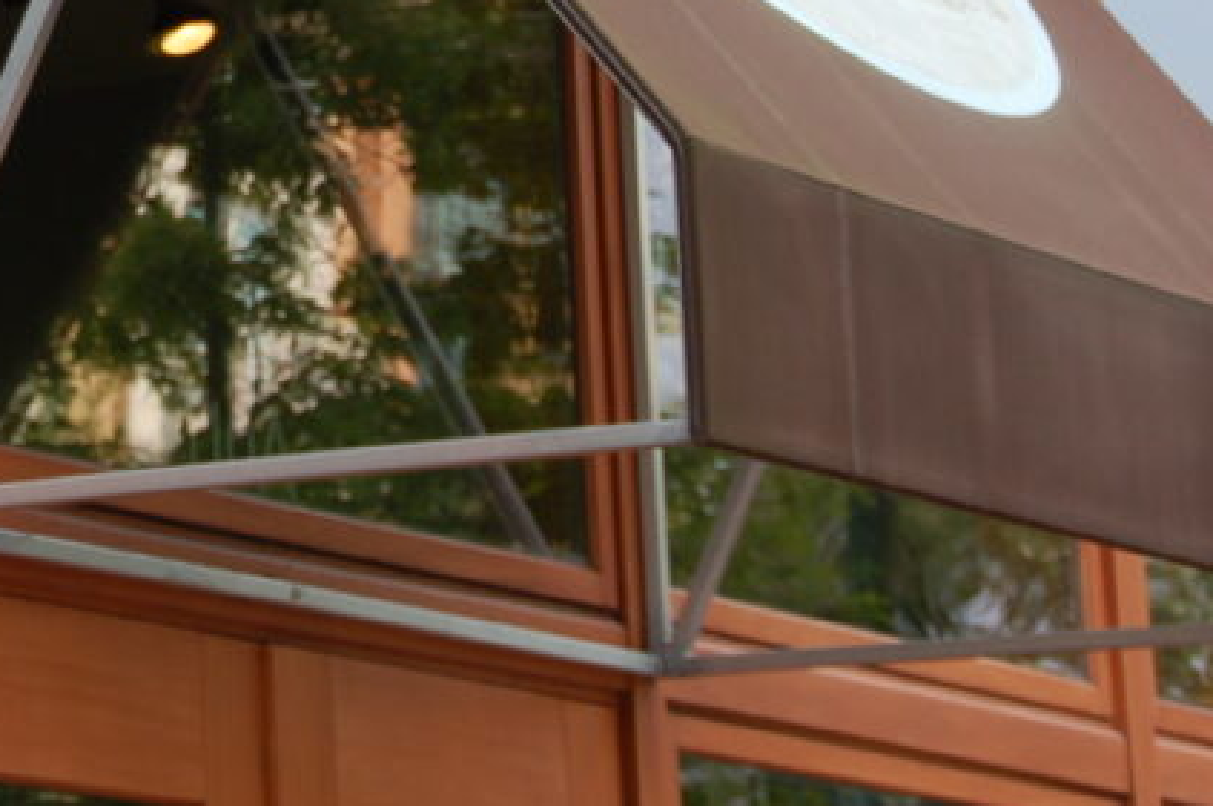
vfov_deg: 7.2
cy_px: -136
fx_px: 6361
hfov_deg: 10.7
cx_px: -204
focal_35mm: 189
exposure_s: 1/160
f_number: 6.3
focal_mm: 52
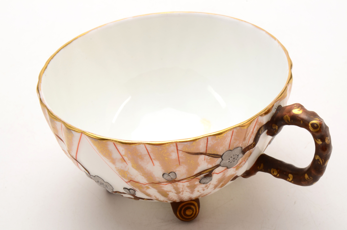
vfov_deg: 16.5
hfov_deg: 24.7
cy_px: 115
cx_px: 174
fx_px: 794
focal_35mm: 82
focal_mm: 55
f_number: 25
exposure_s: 1/160
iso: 100
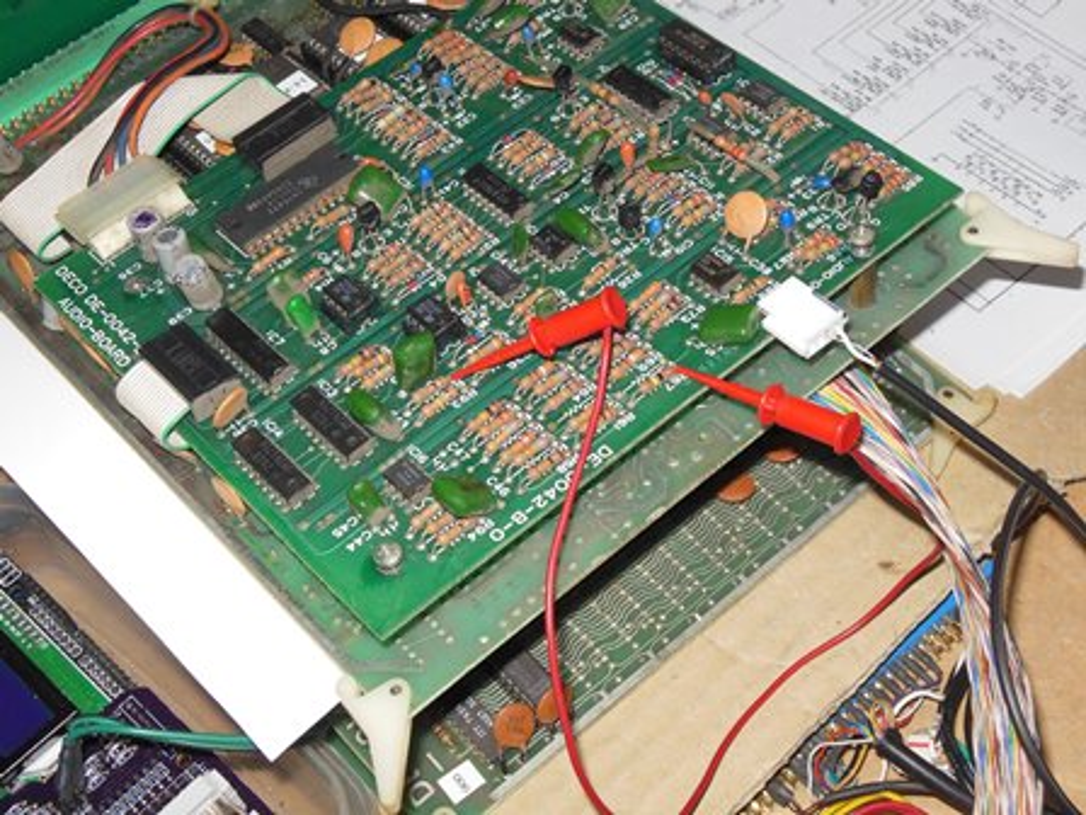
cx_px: 543
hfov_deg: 38.2
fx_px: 1569
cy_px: 408
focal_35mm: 50
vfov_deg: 29.1
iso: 200
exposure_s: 1/60
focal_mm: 8.9
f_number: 7.9
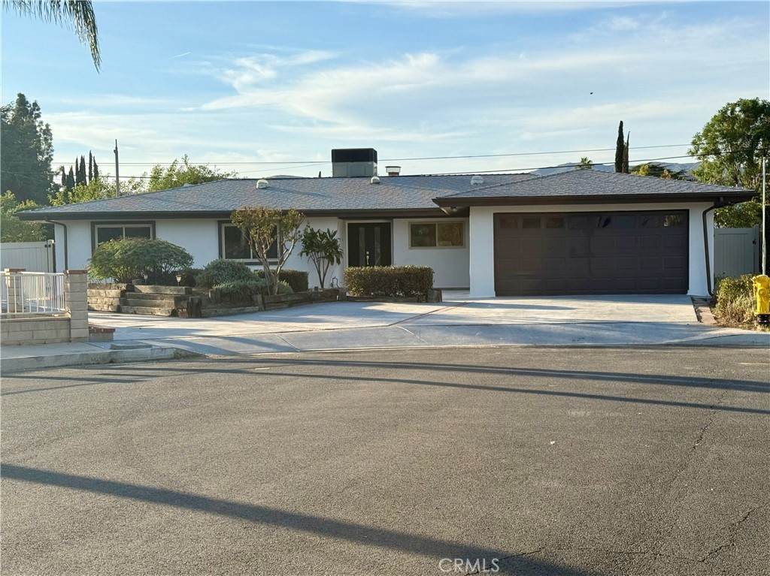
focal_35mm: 48
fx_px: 1067
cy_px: 288
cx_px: 385
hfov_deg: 39.7
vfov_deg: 30.2
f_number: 1.78
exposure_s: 1/3226
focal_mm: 6.76
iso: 64
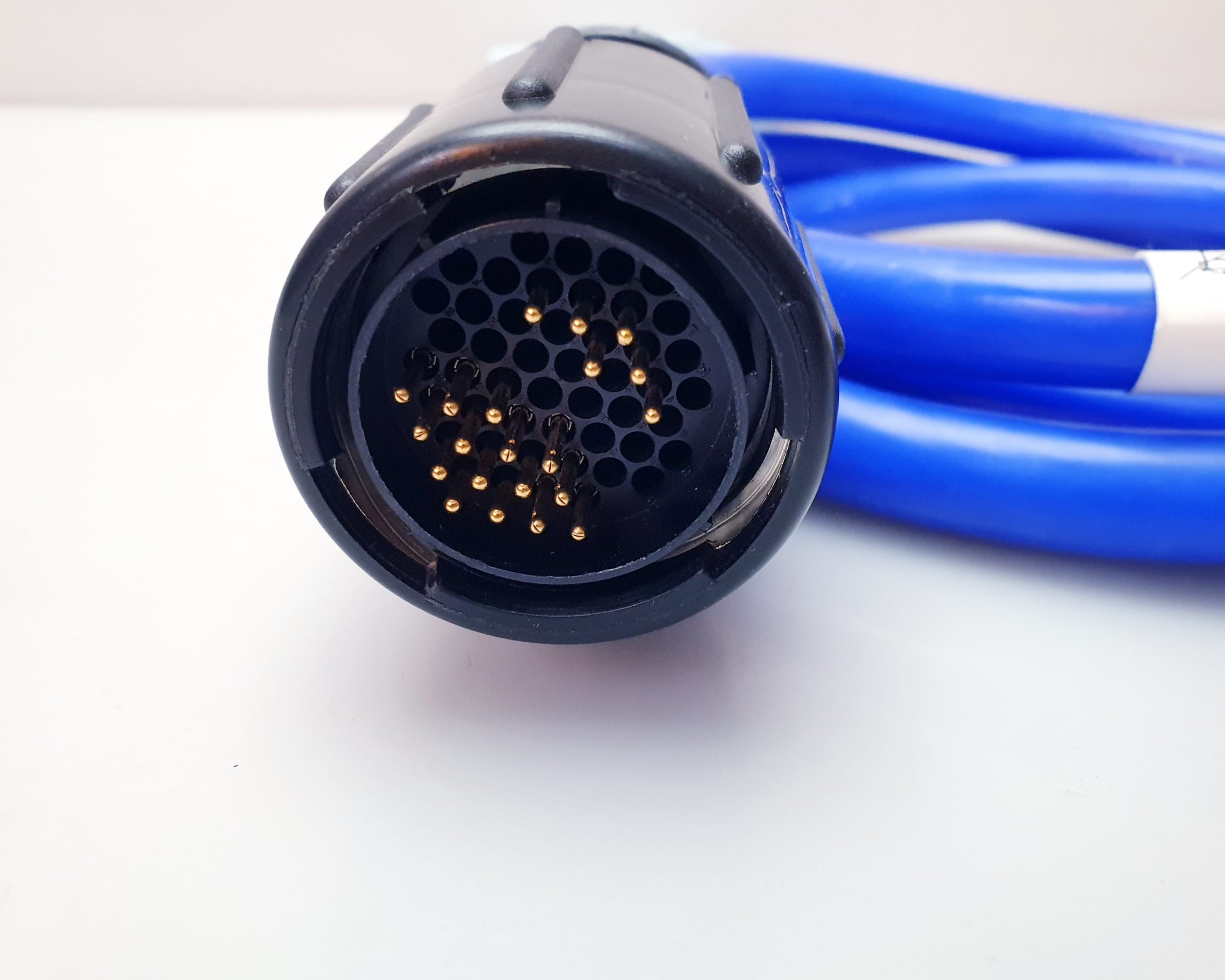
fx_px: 1015
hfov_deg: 62.2
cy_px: 503
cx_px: 619
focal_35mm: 28
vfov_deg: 51.5
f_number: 2.4
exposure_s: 1/100
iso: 320
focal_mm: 4.3
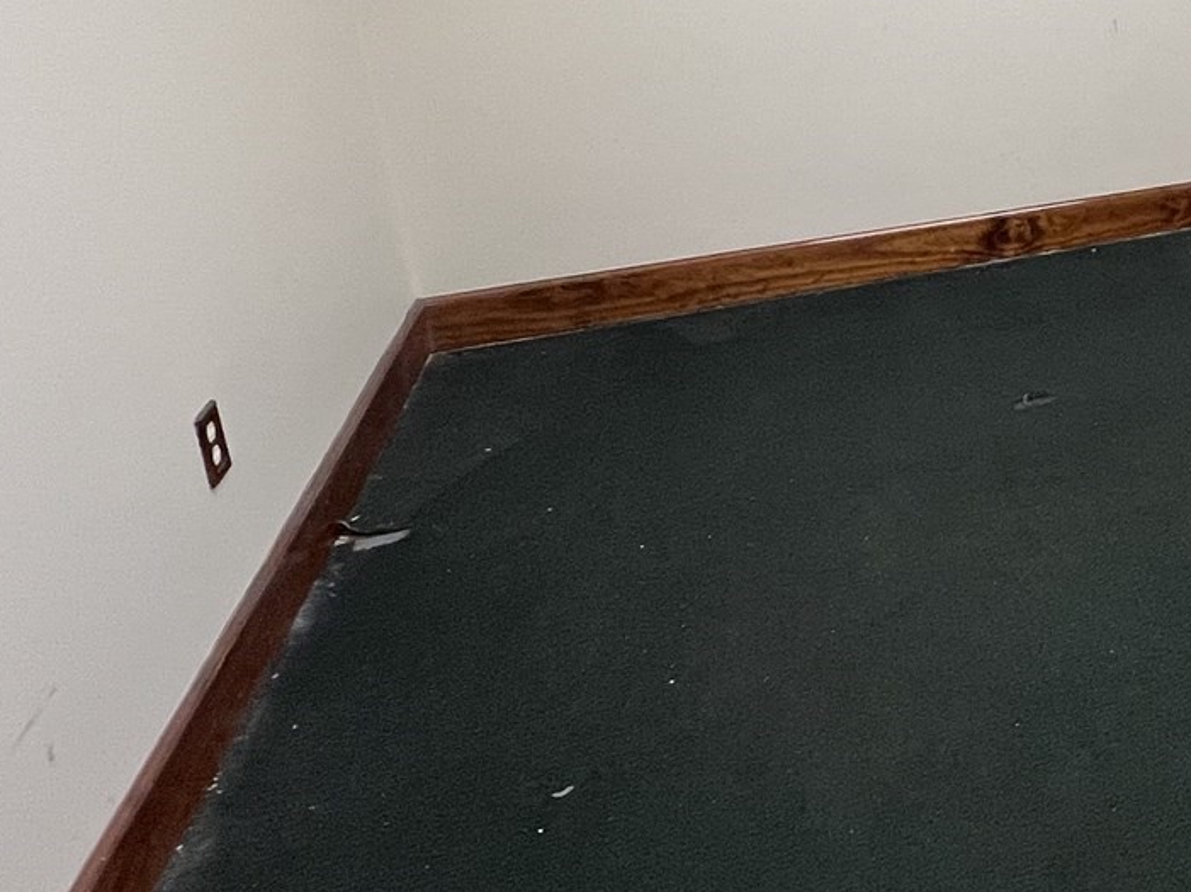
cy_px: 54
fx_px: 1307
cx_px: 1374
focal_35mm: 38
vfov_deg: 35.0
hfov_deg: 38.5
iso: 160
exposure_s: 1/120
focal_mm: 1.57
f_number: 1.8
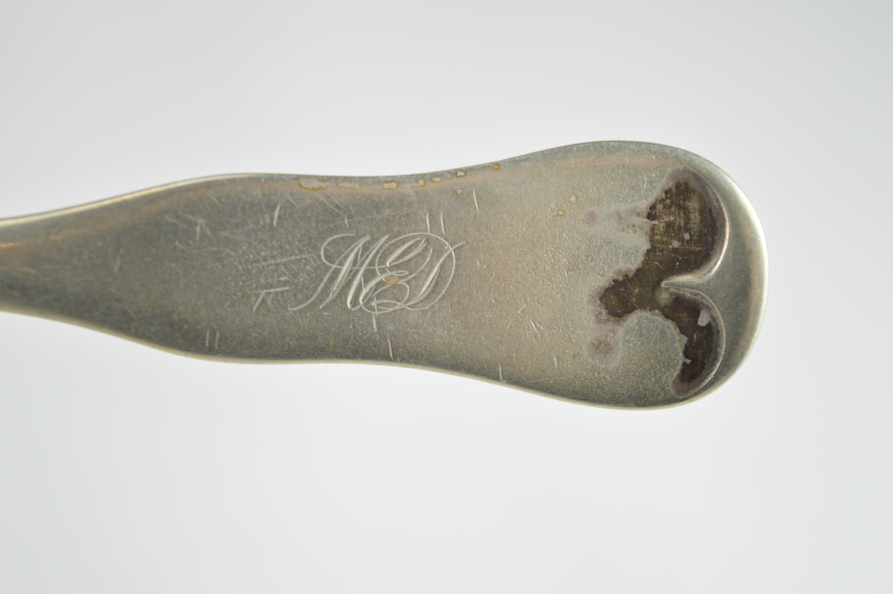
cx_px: 446
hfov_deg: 24.6
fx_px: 2045
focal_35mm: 82
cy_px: 297
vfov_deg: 16.5
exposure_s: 1/60
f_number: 5.6
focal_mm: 55
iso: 400
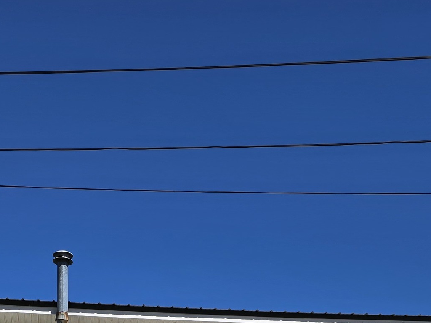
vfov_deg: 19.2
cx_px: 213
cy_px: 455
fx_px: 859
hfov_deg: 28.2
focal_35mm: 69
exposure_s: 1/1465
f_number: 1.7
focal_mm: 6.3
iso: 12
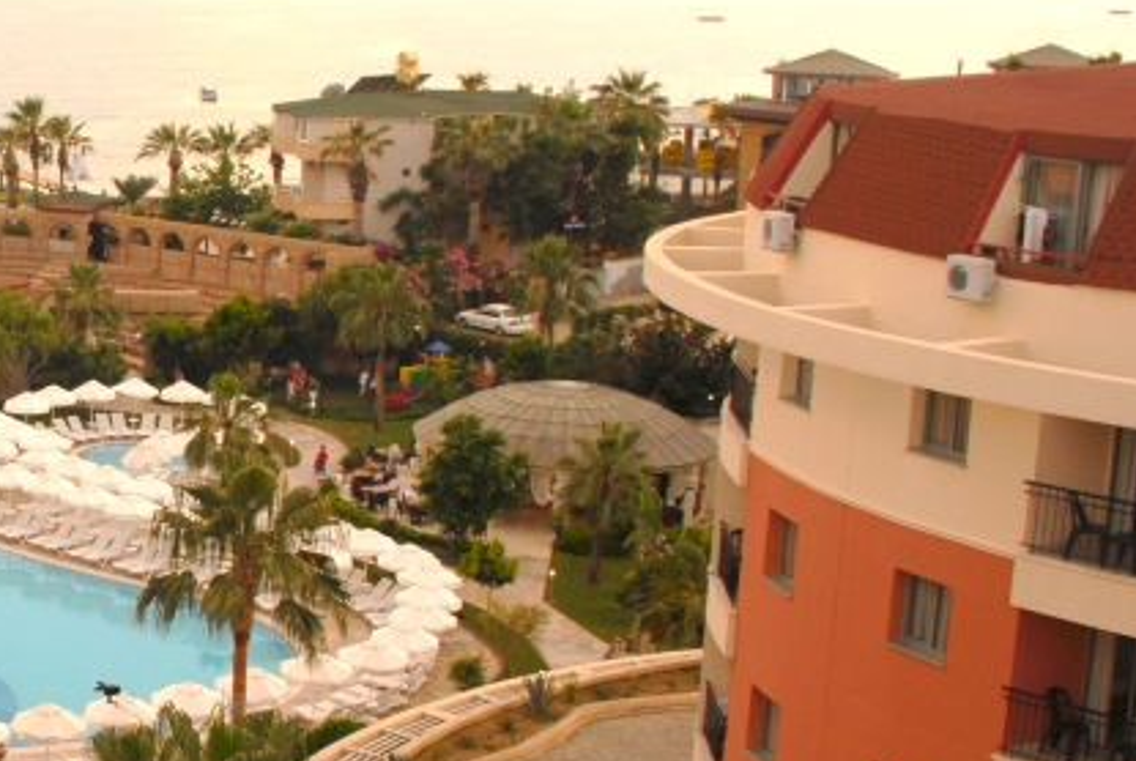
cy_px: 352
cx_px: -224
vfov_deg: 21.0
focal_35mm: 65
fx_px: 2054
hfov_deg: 27.3
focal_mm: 18
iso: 100
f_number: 4
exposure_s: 1/60
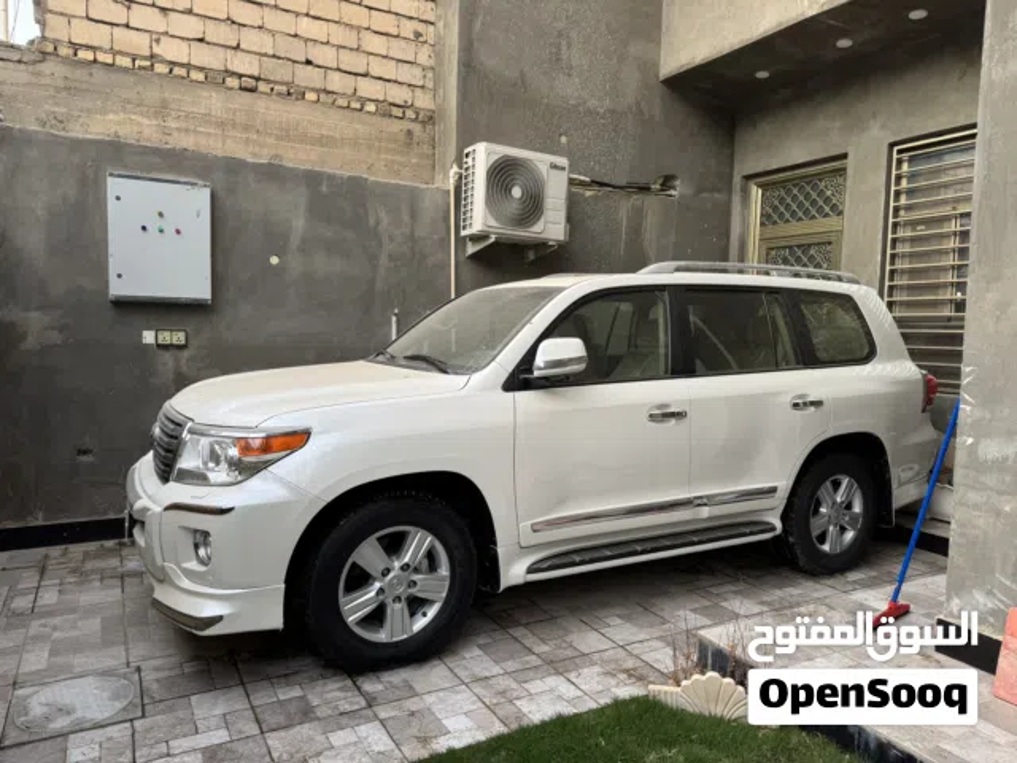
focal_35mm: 24
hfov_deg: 71.6
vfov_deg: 56.8
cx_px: 508
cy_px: 382
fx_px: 705
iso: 64
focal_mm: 6.76
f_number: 1.78
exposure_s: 1/158
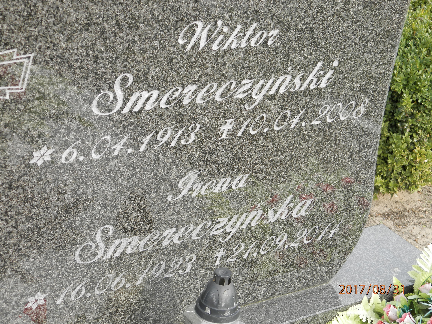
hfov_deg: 28.6
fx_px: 849
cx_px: 216
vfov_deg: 21.6
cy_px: 162
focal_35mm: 68
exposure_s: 1/100
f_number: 4
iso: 80
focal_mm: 12.2
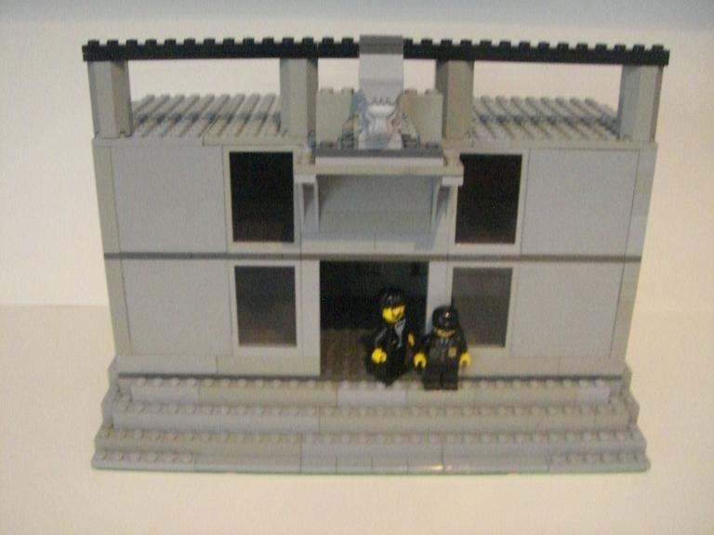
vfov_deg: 37.7
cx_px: 357
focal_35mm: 38
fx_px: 784
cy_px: 268
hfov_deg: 49.0
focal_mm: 6.2
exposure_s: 1/25
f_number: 2.7
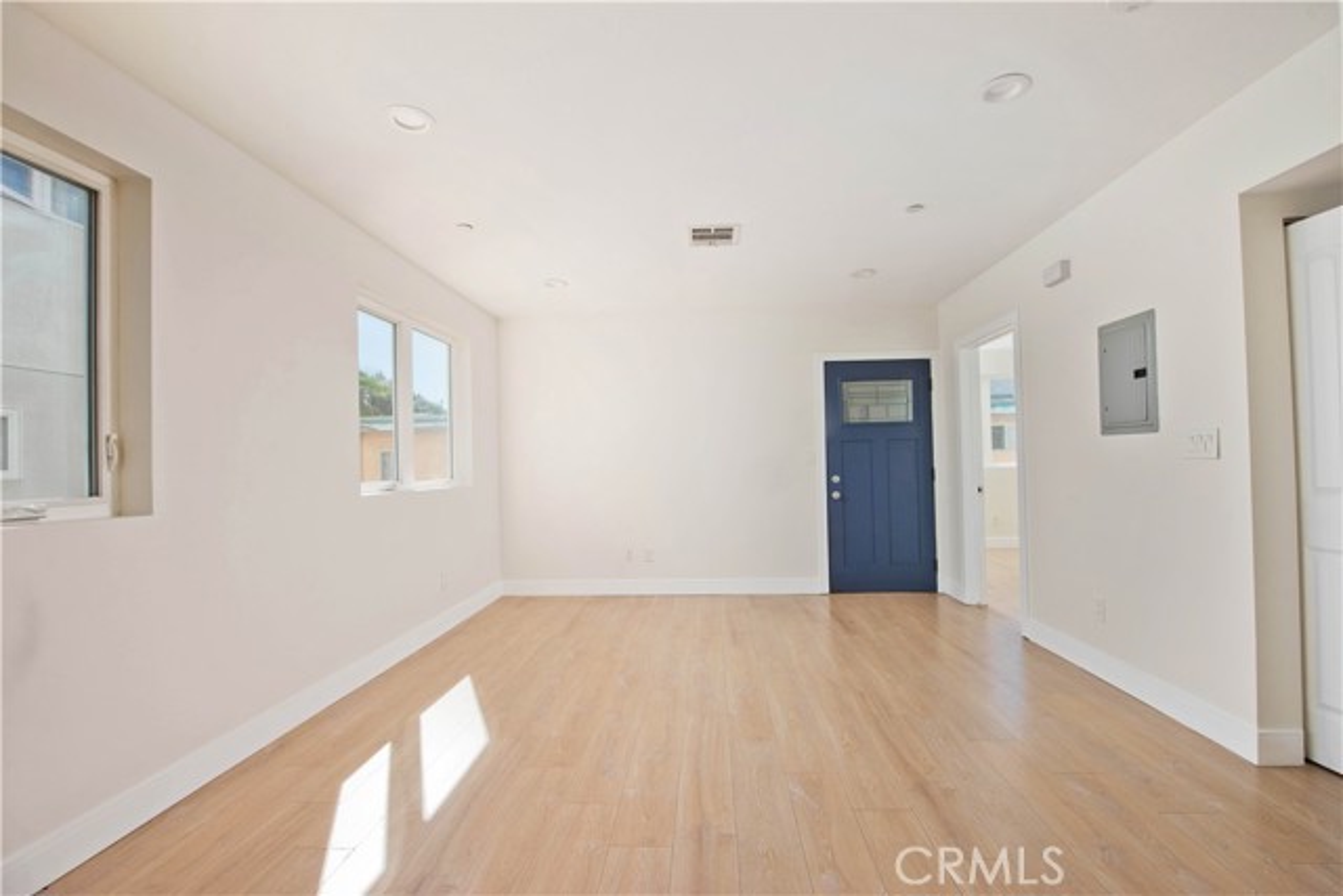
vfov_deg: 73.8
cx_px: 672
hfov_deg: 96.7
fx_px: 597
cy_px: 448
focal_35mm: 16
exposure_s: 1/800
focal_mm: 16
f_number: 6.3
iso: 400
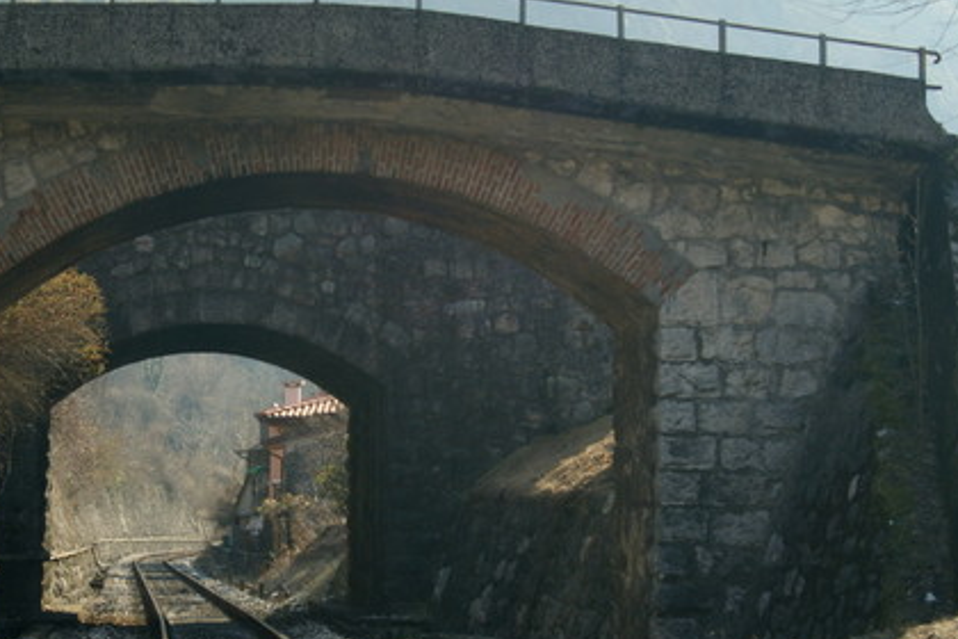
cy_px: 385
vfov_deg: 13.7
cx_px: 260
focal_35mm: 100
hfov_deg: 20.3
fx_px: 2660
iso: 100
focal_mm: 35
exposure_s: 1/80
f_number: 9
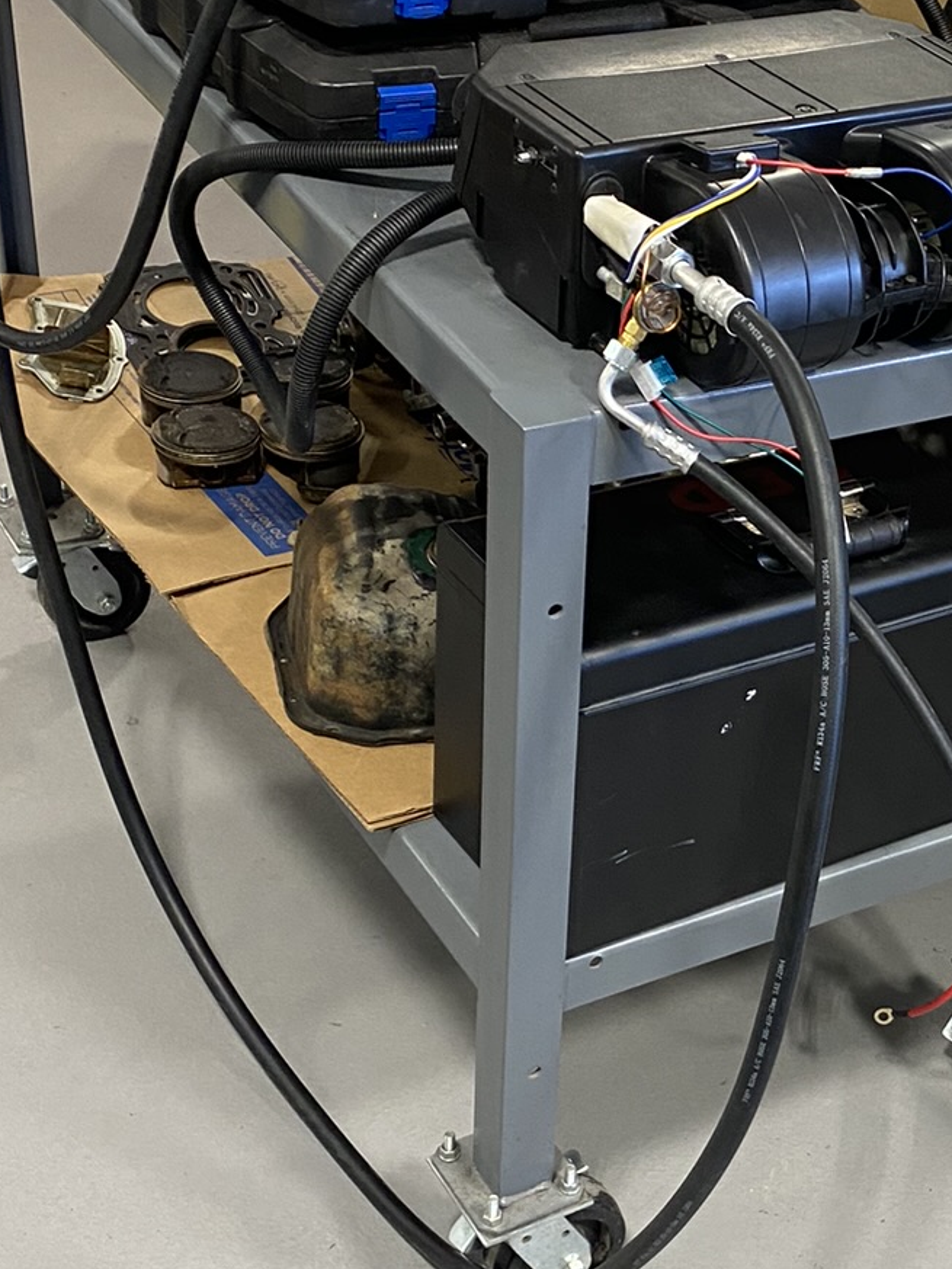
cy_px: 810
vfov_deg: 31.5
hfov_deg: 22.9
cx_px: 1001
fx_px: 2236
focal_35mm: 61
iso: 125
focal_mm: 4.25
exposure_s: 1/60
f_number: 1.8
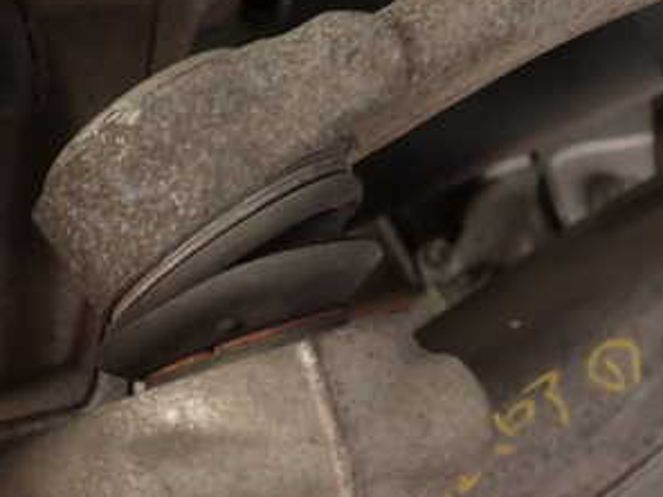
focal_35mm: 61
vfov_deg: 23.9
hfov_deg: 31.5
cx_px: 238
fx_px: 1168
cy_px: 331
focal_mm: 5.4
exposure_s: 1/60
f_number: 2.3
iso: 100
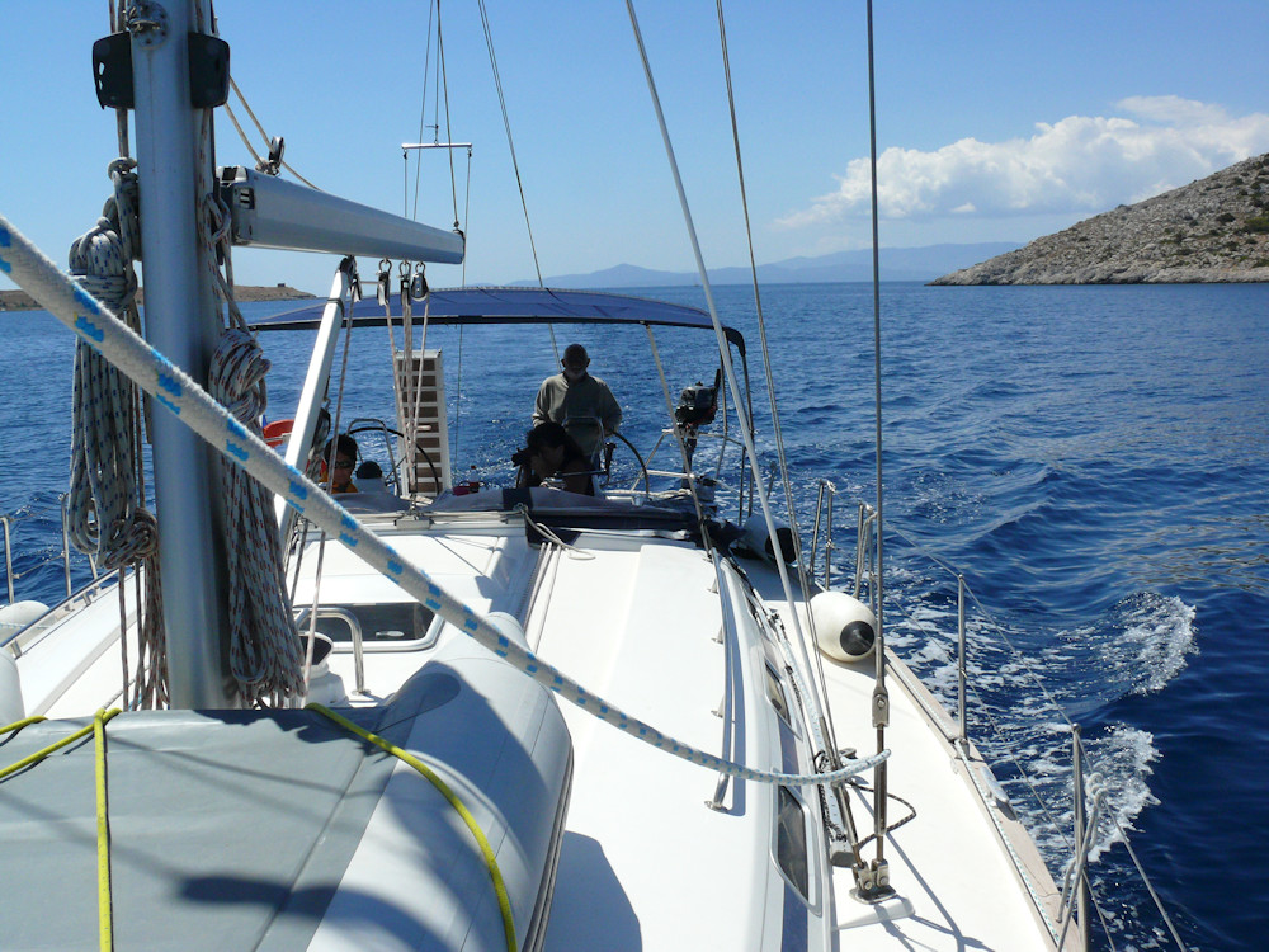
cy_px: 476
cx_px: 634
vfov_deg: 40.7
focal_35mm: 35
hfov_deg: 52.6
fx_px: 1283
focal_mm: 7.4
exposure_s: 1/1000
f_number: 8
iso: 200
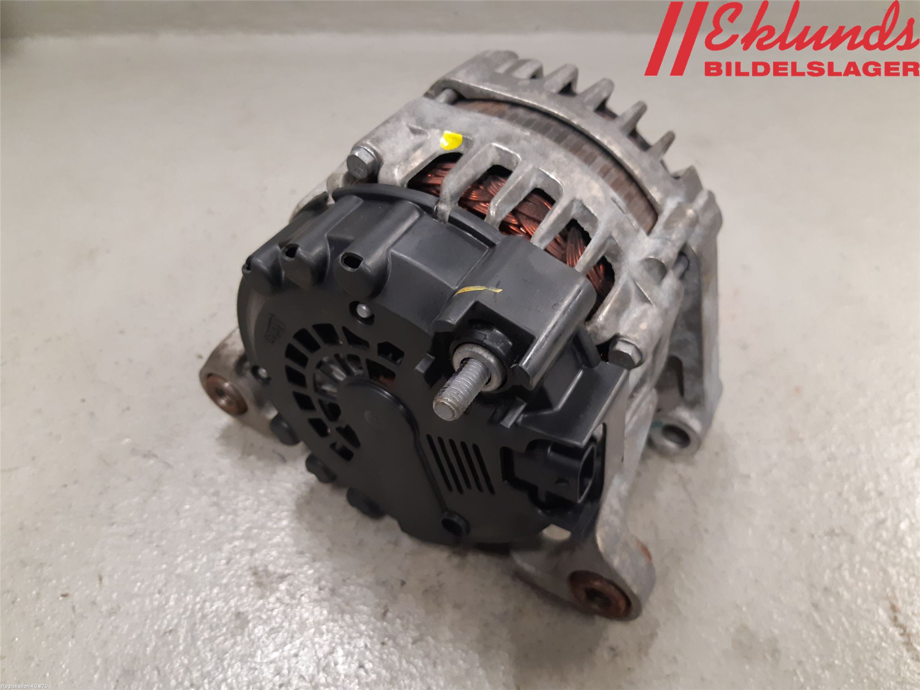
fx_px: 691
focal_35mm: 26
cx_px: 460
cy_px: 345
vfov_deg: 53.1
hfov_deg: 67.3
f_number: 1.7
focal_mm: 3.93
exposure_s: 1/50
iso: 200
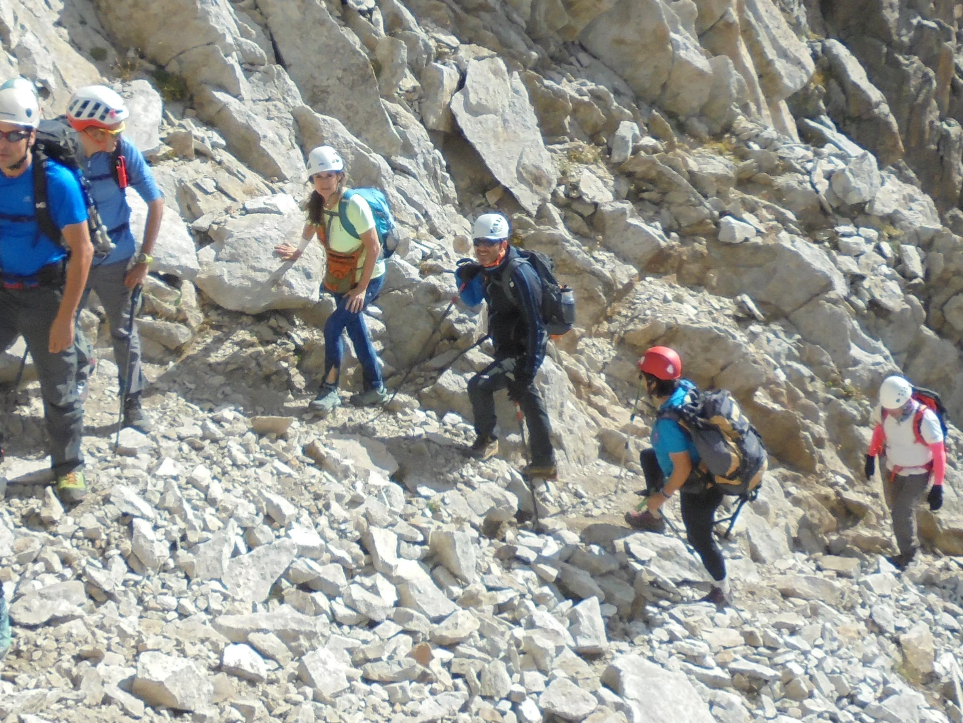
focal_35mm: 55
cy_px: 175
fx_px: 1530
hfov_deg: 34.8
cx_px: 389
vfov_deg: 26.2
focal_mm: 4.6
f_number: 3.5
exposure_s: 1/640
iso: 100
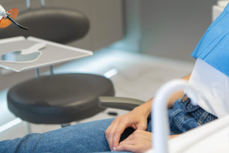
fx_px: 477
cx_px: 205
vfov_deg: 17.9
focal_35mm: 75
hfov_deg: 26.1
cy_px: 16
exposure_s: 1/200
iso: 100
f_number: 1.6
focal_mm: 35
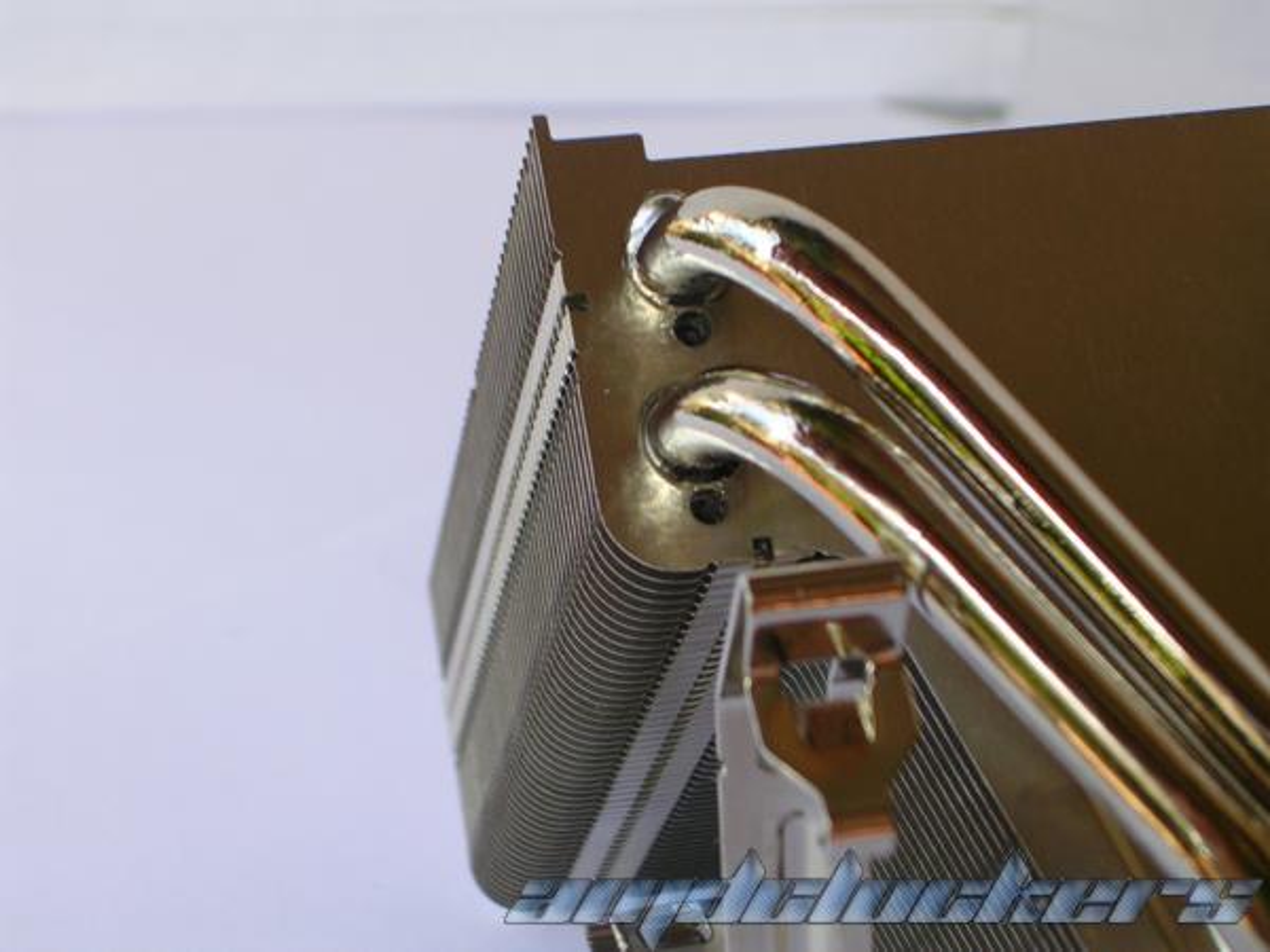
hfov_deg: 20.7
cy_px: 476
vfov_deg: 15.6
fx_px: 3485
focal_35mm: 95
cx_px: 635
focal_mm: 14.5
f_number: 4.4
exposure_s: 1/51.8
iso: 50
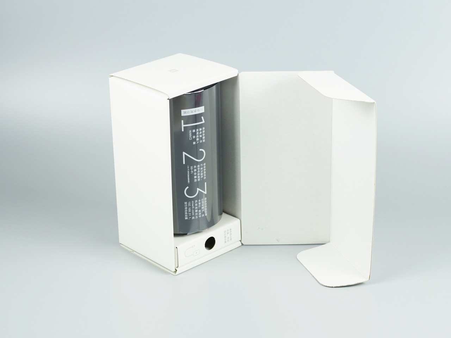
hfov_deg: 22.8
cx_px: 226
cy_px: 169
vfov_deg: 17.2
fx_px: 1120
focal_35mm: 86
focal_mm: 43
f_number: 3.5
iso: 400
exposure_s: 1/80
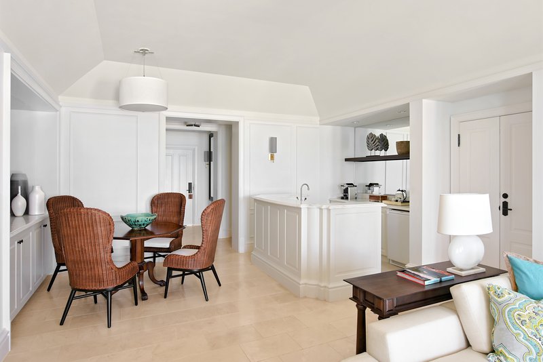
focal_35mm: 22
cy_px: 181
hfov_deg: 78.6
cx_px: 272
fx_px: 332
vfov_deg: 57.3
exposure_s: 1.6
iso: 64
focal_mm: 22
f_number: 16
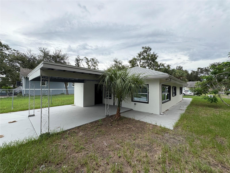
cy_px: 86
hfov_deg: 102.1
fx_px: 93
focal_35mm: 14
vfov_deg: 85.7
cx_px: 115
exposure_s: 1/1048
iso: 50
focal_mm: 2.22
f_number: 2.2
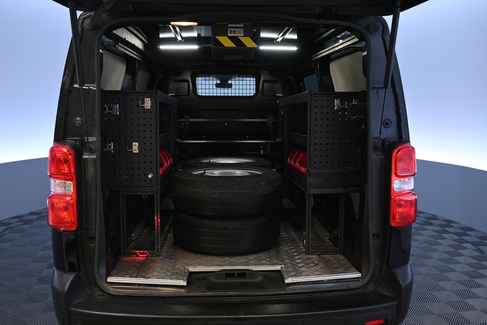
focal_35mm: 32
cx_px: 244
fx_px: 436
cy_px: 162
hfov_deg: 58.3
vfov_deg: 40.8
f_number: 4
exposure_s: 1/30
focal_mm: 21.5
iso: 450
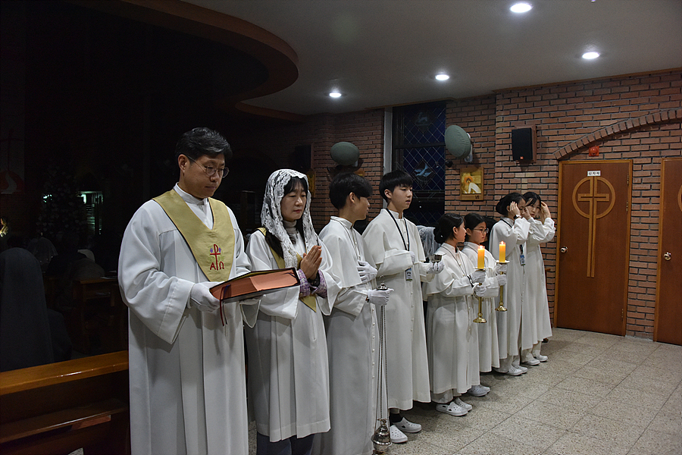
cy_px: 228
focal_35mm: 28
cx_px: 341
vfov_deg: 46.4
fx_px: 530
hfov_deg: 65.5
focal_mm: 28
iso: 2800
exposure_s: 1/125
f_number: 5
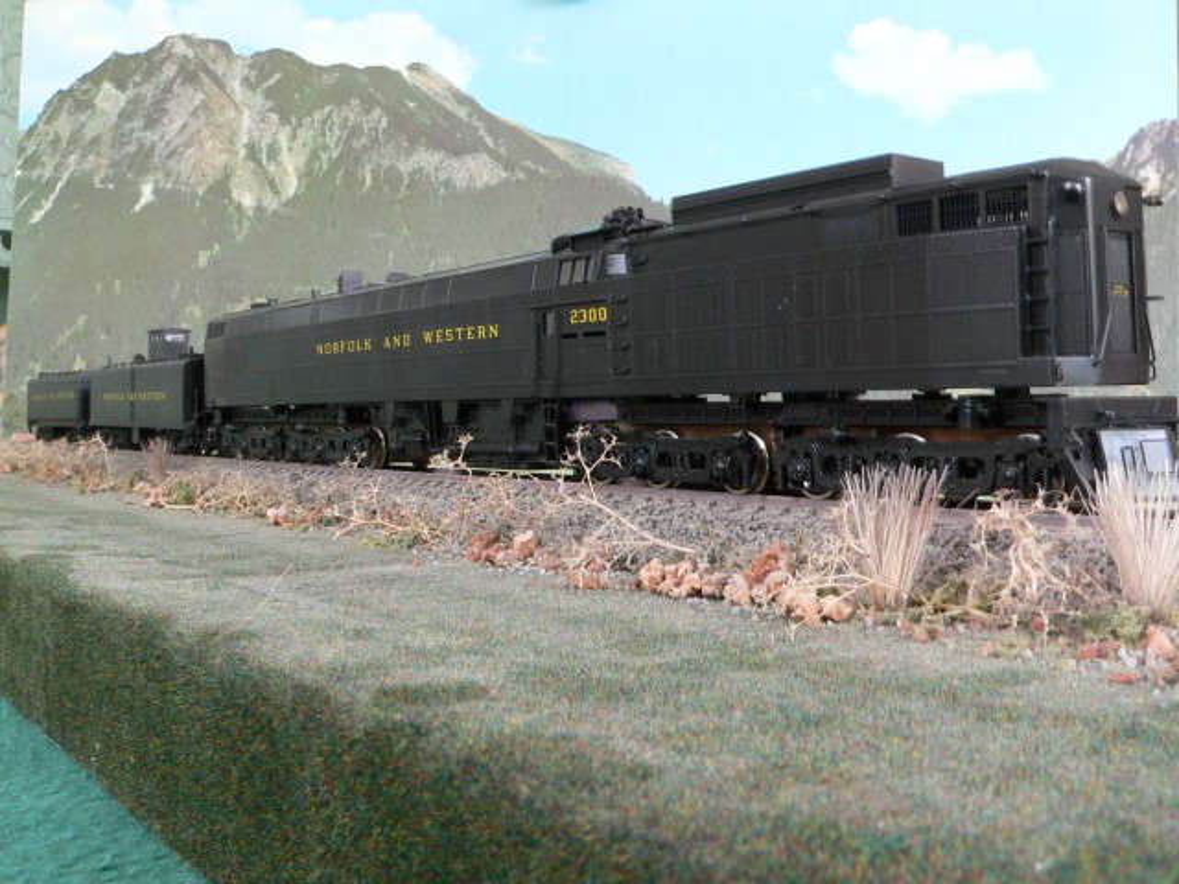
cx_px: 590
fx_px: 1226
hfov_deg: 51.4
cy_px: 442
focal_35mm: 36
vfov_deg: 39.7
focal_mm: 6
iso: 200
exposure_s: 1
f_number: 8
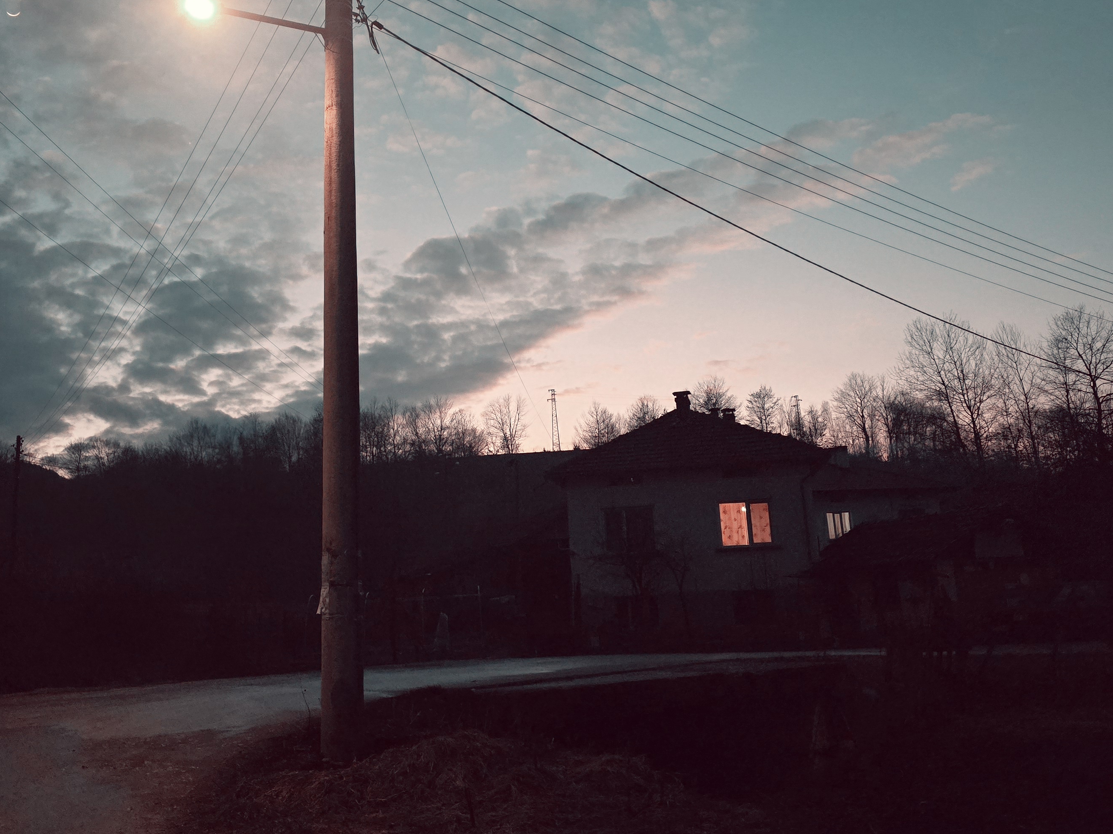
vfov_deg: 40.6
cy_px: 359
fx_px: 1125
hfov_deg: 52.6
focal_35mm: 35
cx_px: 534
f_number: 1.7
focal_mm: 6.3
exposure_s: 1/100
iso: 2500
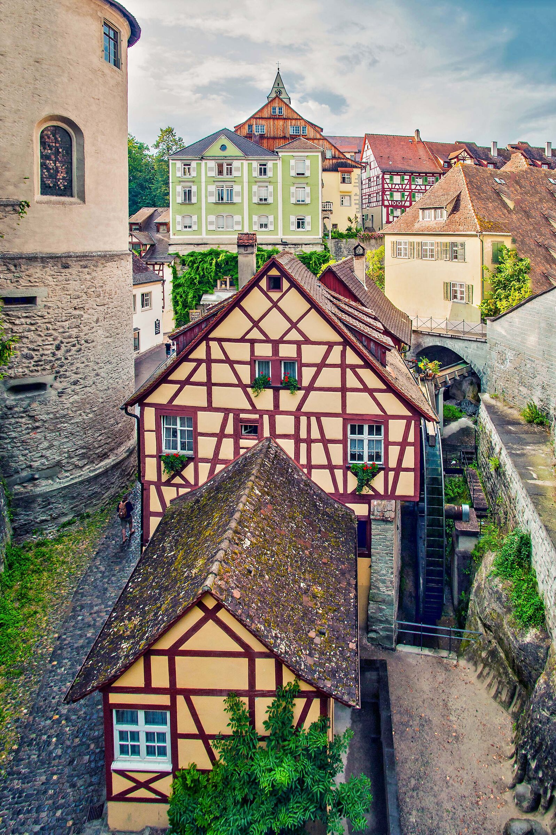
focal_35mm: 20
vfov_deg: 84.0
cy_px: 418
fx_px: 464
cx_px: 278
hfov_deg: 61.9
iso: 320
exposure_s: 1/80
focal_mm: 20
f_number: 10
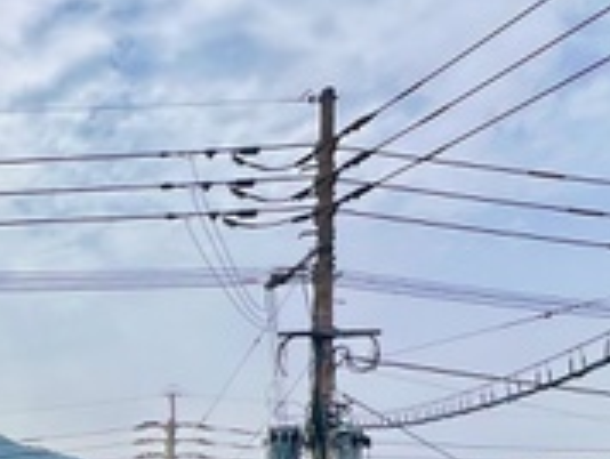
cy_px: 608
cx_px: -89
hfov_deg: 32.2
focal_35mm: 51
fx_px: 900
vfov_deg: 24.7
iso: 32
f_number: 1.8
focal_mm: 1.57
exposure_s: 1/3125
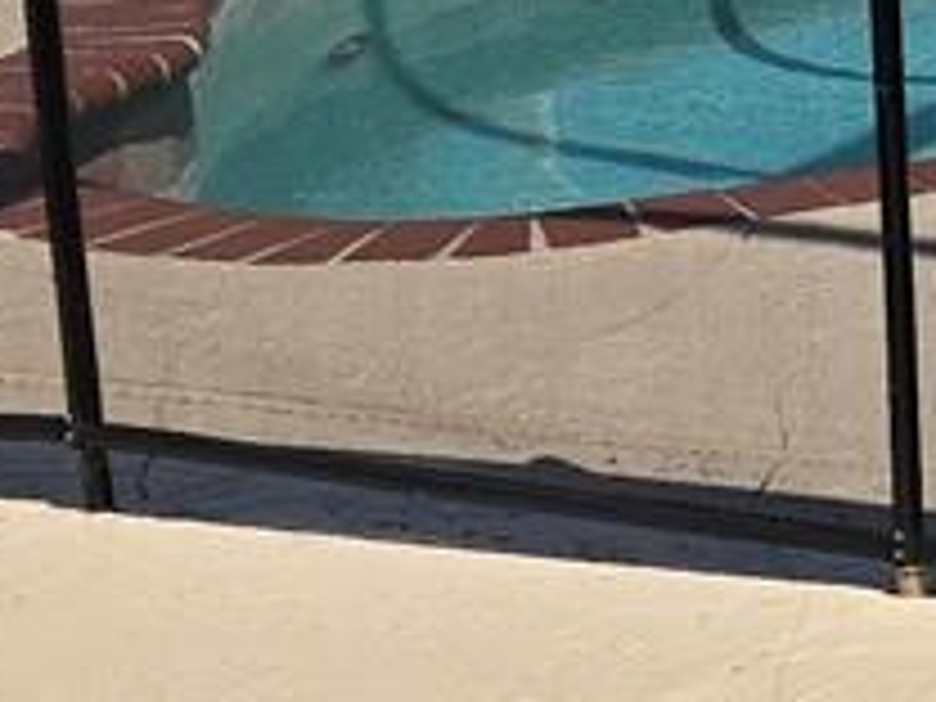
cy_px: -126
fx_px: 4786
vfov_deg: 8.3
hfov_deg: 8.9
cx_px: 2920
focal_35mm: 177
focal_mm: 6.3
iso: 12
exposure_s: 1/809
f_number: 1.7
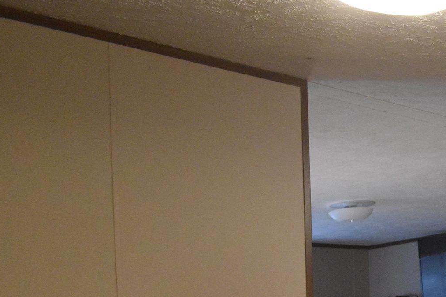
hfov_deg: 21.5
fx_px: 1016
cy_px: 434
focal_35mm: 82
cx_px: 632
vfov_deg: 15.5
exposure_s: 1/125
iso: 3600
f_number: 3.5
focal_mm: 18
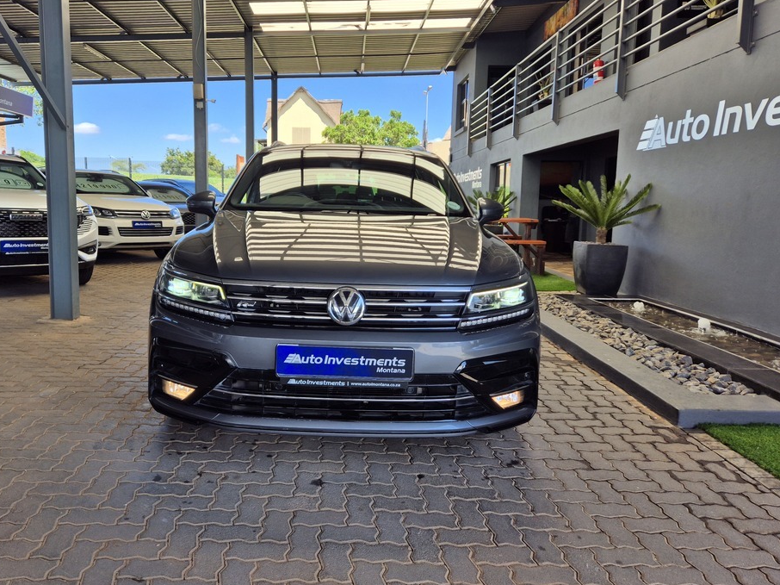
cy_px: 258
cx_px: 347
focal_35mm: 26
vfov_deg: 52.9
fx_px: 586
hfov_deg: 67.1
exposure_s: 1/694
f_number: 1.8
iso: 25
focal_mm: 5.4
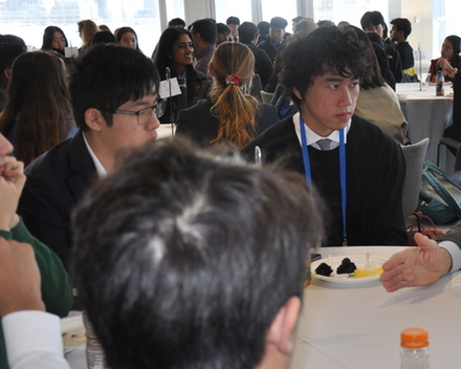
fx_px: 982
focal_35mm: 72
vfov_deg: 21.2
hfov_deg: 25.6
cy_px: 227
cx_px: 420
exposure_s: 1/200
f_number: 4
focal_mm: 25
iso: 400
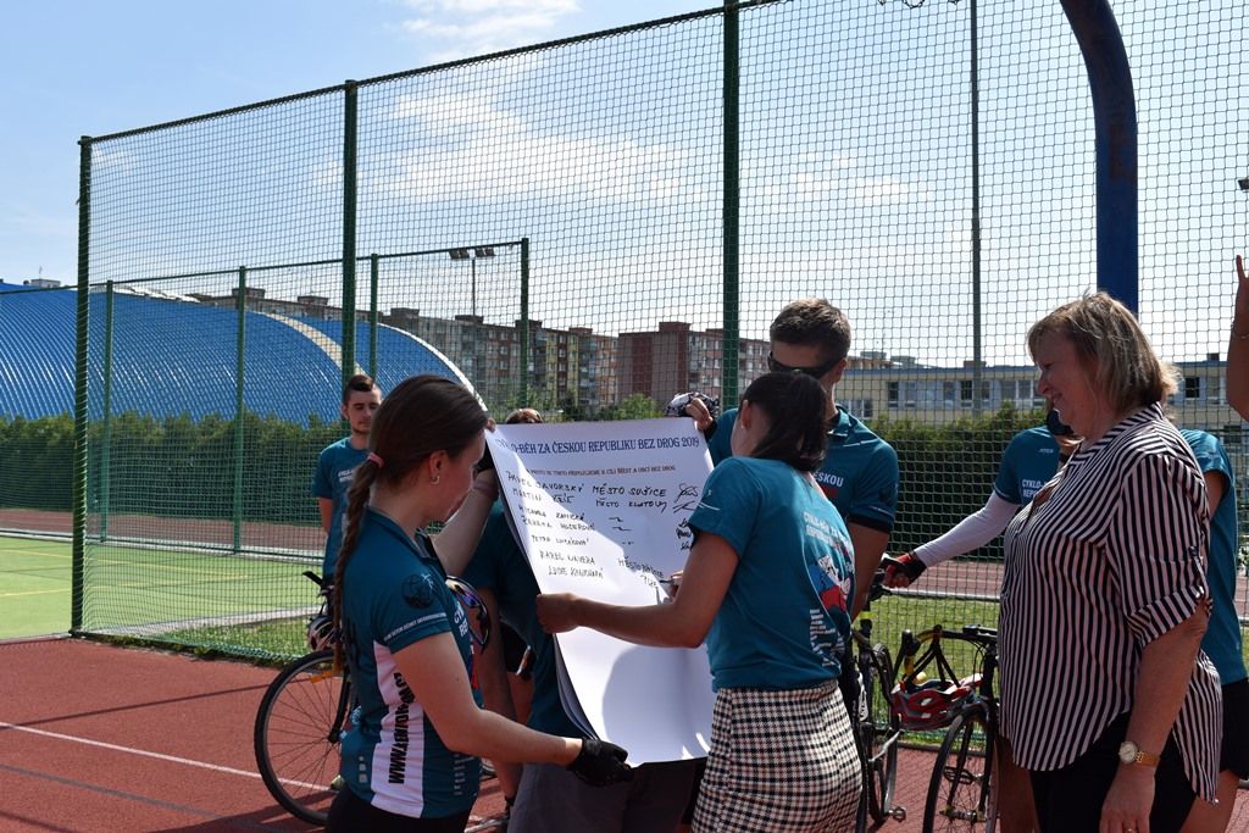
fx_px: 1405
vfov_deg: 33.0
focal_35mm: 40
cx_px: 624
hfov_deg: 47.9
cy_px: 416
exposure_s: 1/320
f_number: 9
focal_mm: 27
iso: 100
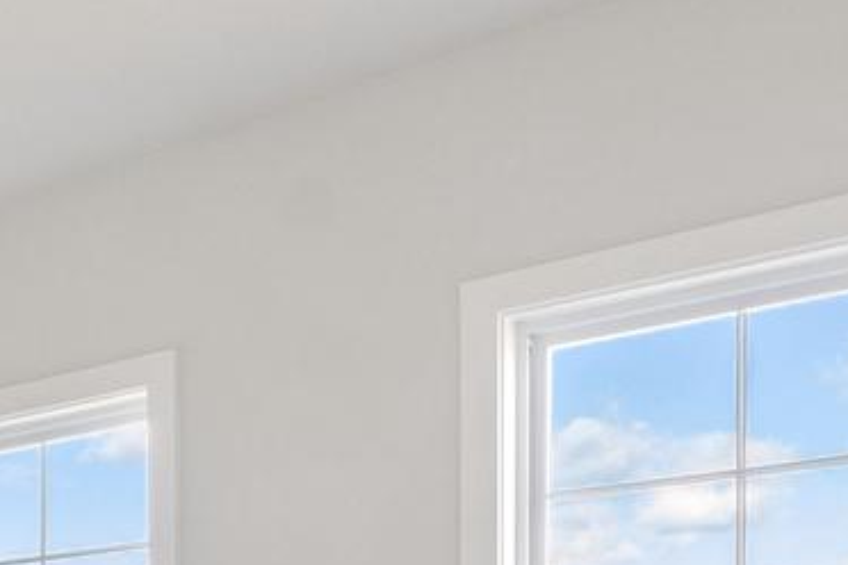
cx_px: -112
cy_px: 761
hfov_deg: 30.4
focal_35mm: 58
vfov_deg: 21.0
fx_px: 1366
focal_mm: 10
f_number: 8
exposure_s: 1/5
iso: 800
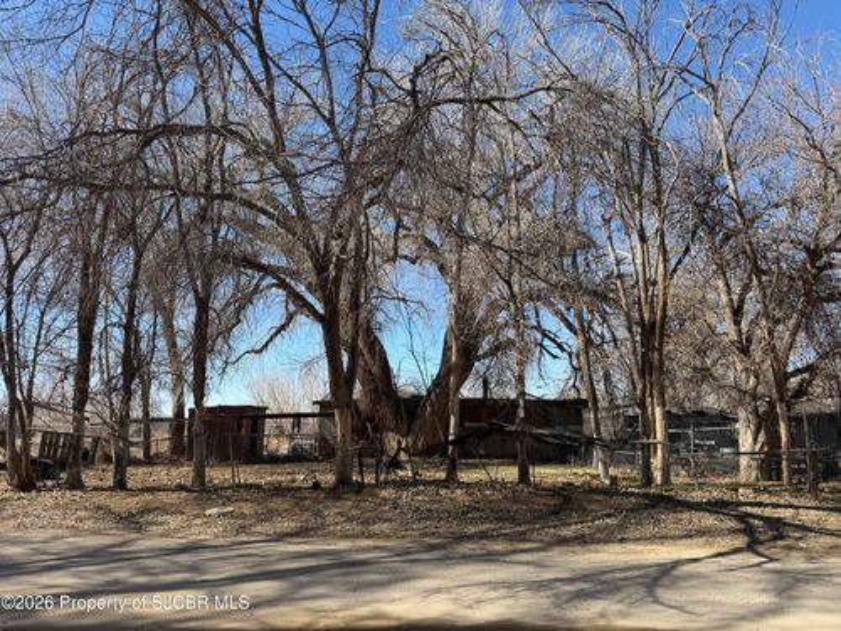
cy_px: 316
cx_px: 420
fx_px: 583
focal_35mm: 24
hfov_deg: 71.6
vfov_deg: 56.8
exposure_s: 1/2110
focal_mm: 6.76
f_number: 1.78
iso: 80
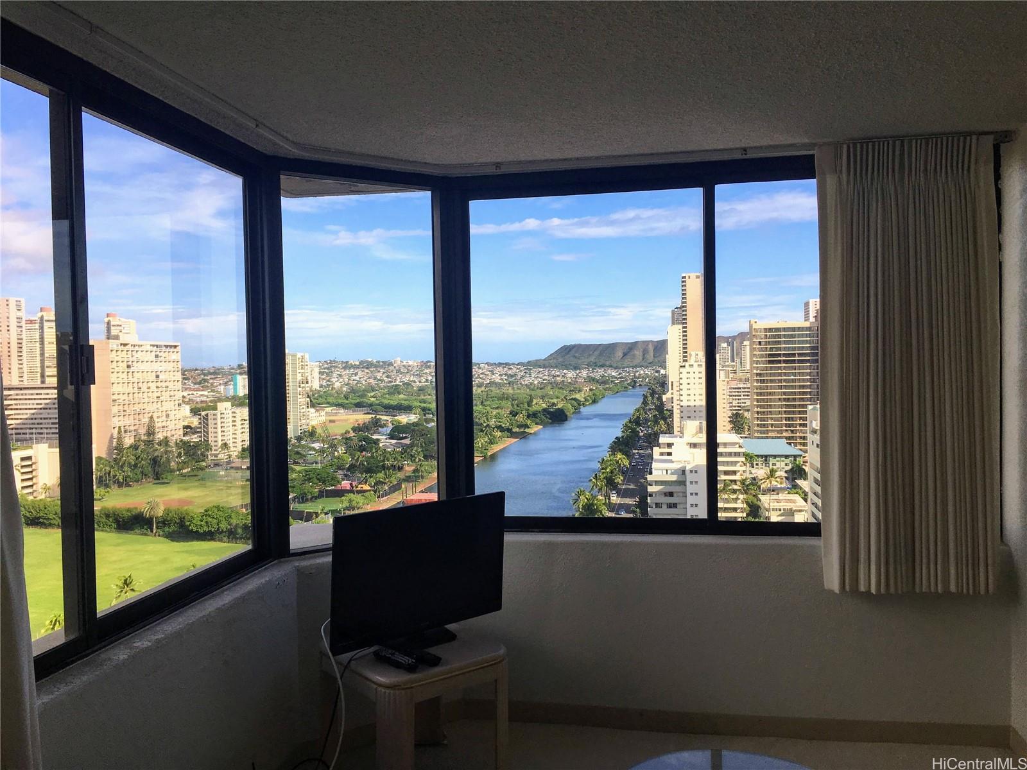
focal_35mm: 29
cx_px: 514
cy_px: 385
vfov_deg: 48.2
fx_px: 860
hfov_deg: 61.7
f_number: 2.2
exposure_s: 1/927
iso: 25
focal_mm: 4.15
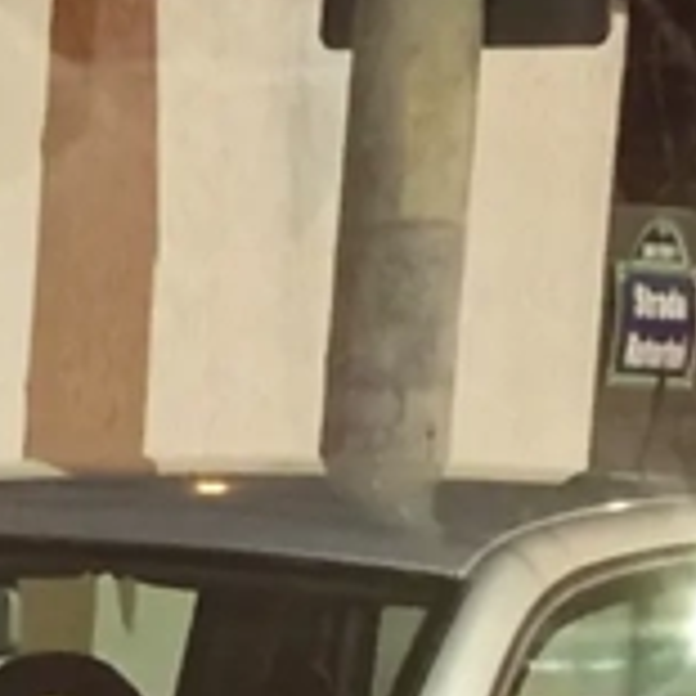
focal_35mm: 205
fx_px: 4663
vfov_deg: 8.2
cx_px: -211
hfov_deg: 8.4
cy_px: 1271
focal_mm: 5.24
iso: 2880
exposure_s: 1/20
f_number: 1.7
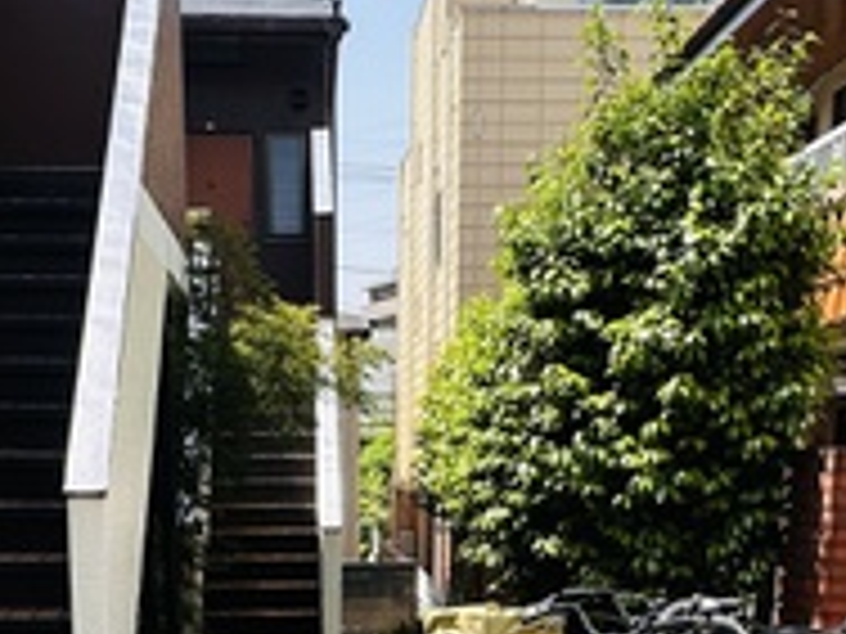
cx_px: 333
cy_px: 744
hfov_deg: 36.7
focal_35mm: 52
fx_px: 1271
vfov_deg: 25.4
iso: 40
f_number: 2.2
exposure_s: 1/525
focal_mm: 2.22
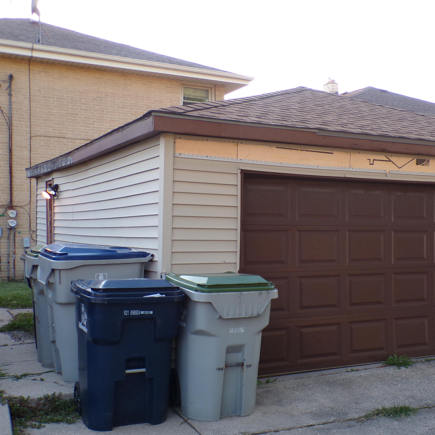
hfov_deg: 37.4
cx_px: 325
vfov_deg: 38.3
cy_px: 250
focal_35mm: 44
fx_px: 626
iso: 100
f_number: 3.2
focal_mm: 5.8
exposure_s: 1/100
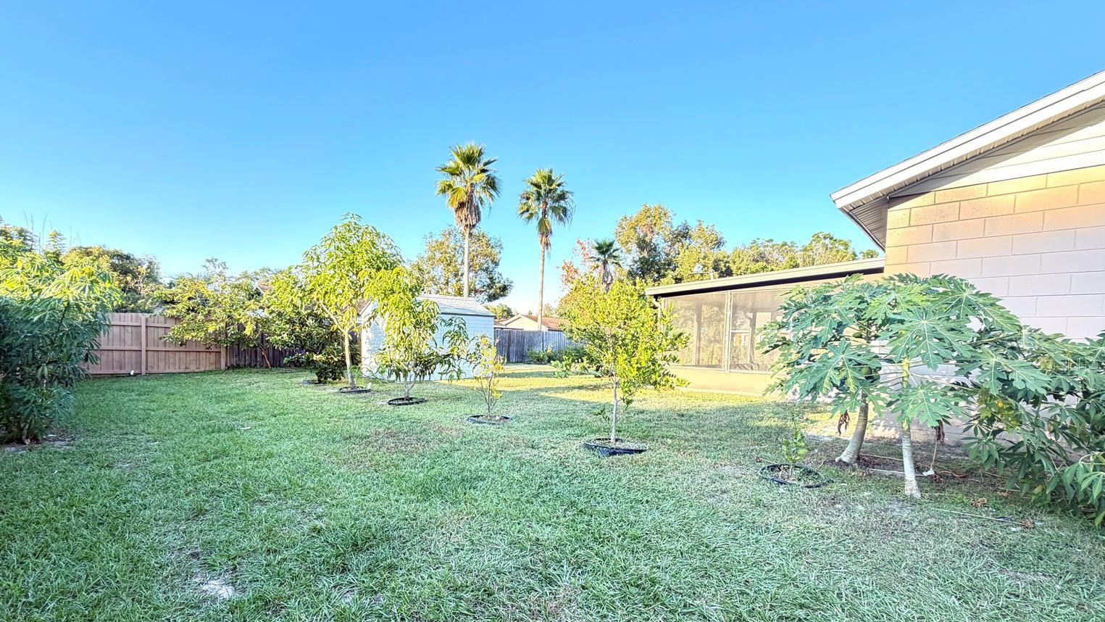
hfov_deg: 99.3
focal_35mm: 16
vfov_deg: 66.6
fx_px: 469
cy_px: 365
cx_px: 533
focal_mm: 2.22
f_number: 2.2
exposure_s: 1/121
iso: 64
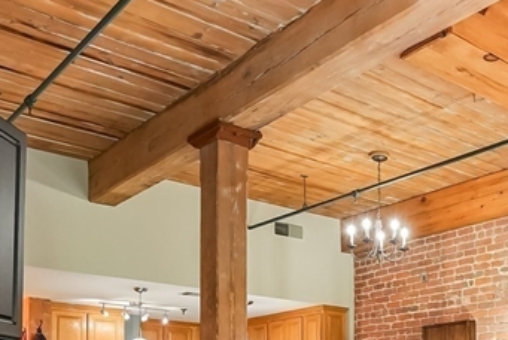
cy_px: 451
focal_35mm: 45
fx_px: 636
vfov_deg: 25.4
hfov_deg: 40.3
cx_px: 456
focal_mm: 10
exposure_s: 1/25
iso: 500
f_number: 4
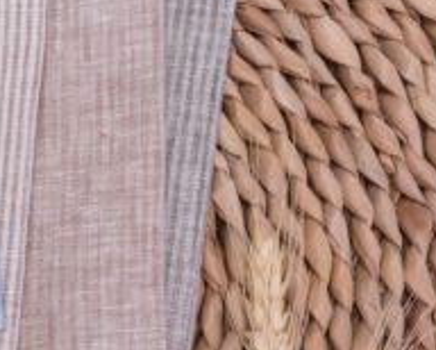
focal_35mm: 84
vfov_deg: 17.7
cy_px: 369
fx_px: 1088
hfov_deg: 21.9
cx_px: 11
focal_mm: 23
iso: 100
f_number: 11
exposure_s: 1/125
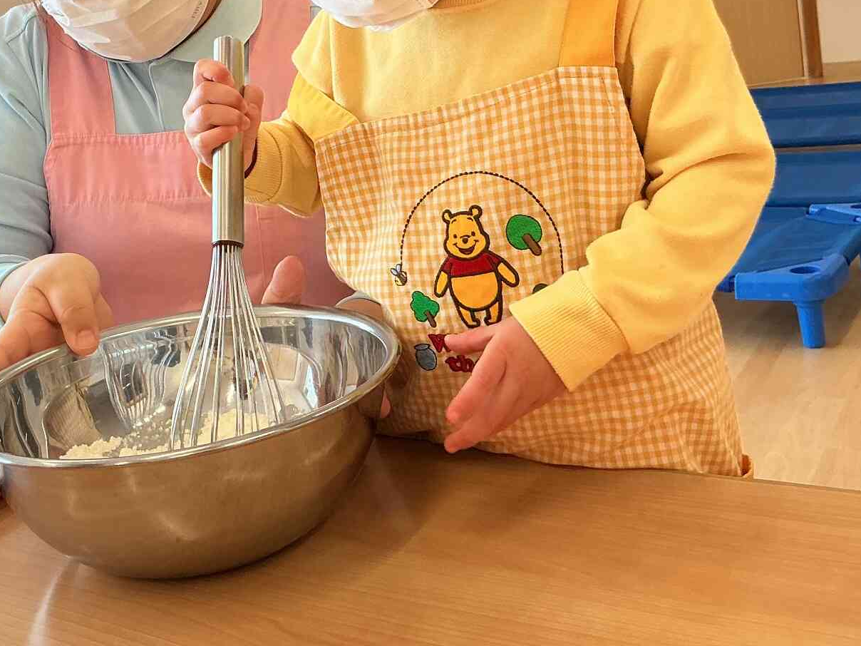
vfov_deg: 29.5
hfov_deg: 38.9
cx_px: 250
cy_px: 120
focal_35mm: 48
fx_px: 1194
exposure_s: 1/159
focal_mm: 3
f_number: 1.8
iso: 32
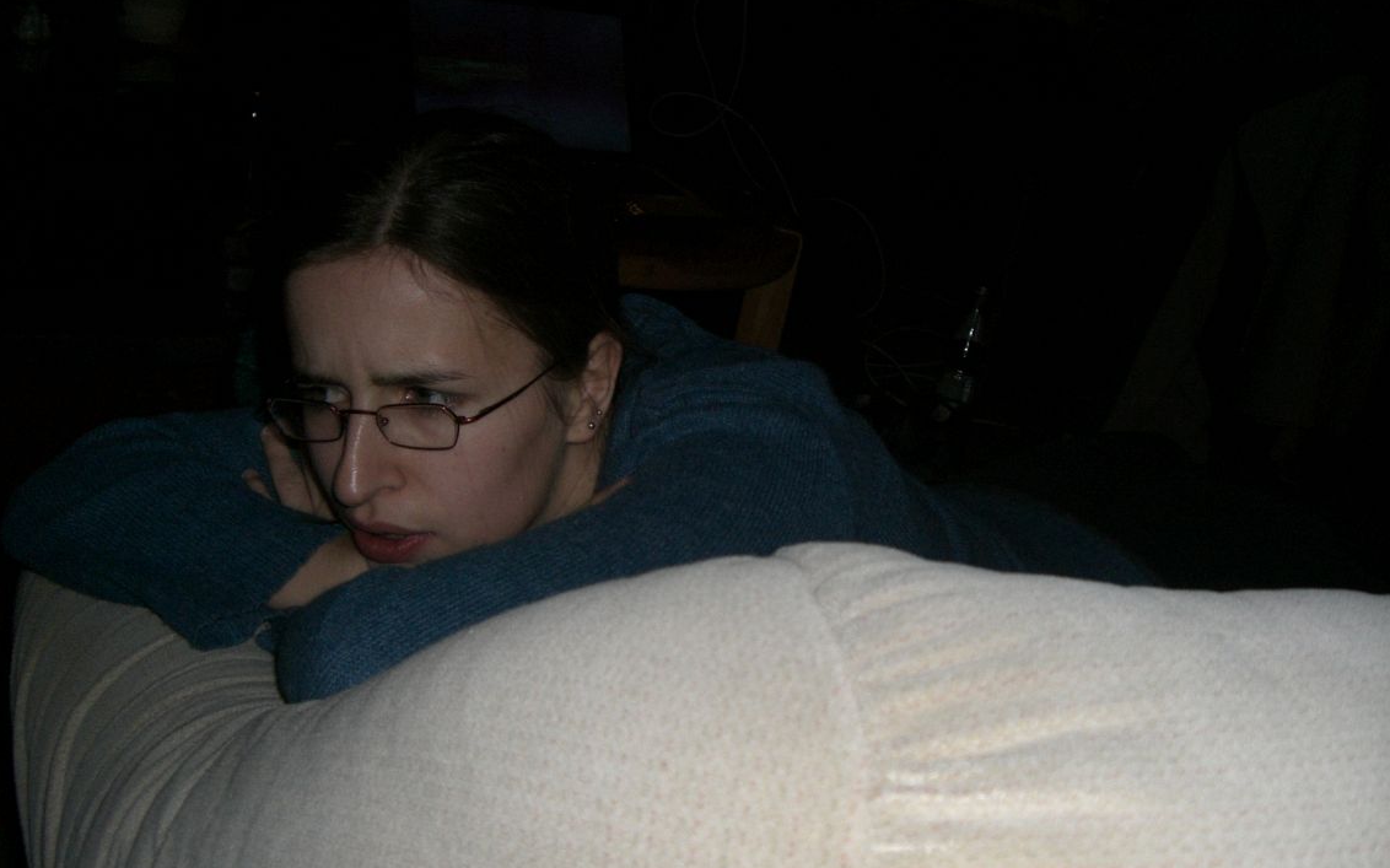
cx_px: 684
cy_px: 446
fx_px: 1553
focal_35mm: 41
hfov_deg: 48.2
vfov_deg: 31.2
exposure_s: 1/60
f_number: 2.7
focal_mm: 6.2
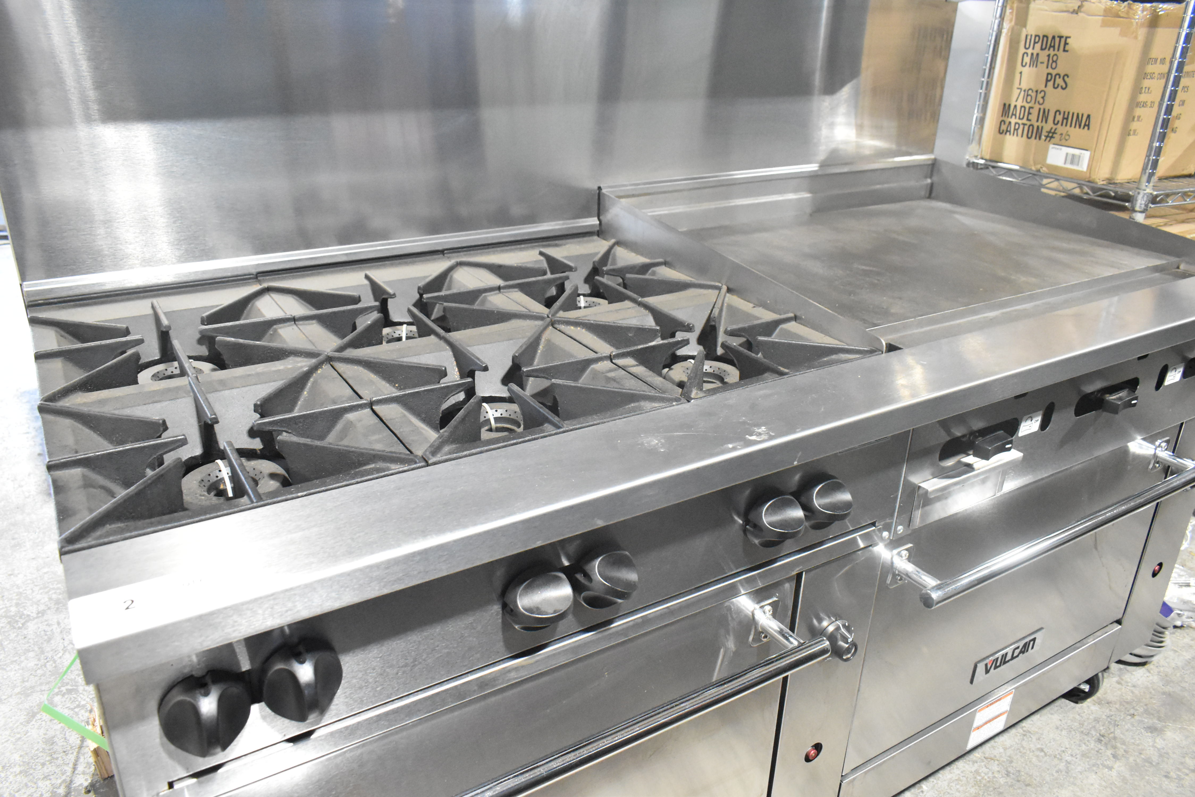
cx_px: 598
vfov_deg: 48.0
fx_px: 896
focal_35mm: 27
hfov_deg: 67.4
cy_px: 398
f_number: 5.6
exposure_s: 1/125
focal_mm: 18
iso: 6400
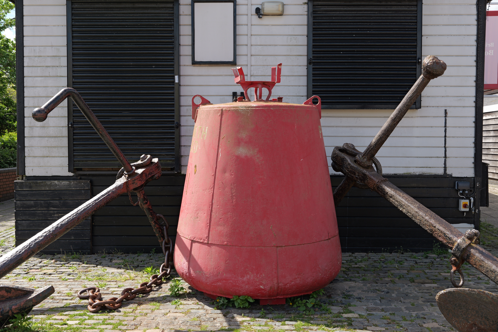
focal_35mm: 40
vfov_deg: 33.4
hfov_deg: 48.5
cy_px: 166
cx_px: 249
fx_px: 553
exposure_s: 1/320
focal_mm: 40
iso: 200
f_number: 7.1
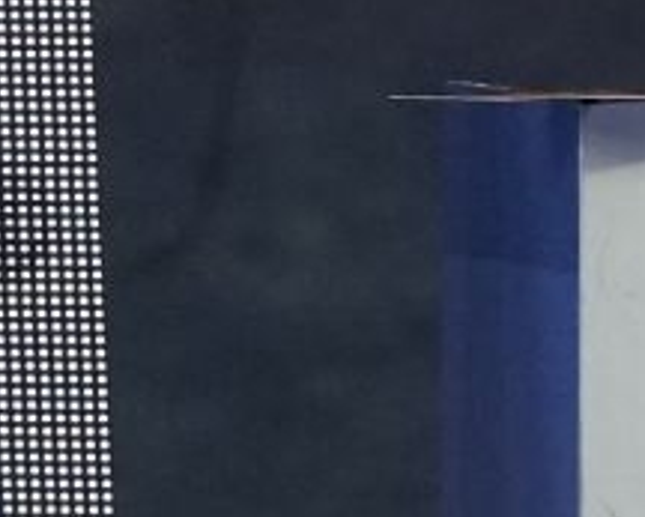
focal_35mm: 2350
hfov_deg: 0.8
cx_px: 1439
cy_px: -1157
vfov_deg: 0.7
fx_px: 44881
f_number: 2.8
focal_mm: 200
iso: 2000
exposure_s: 1/1000
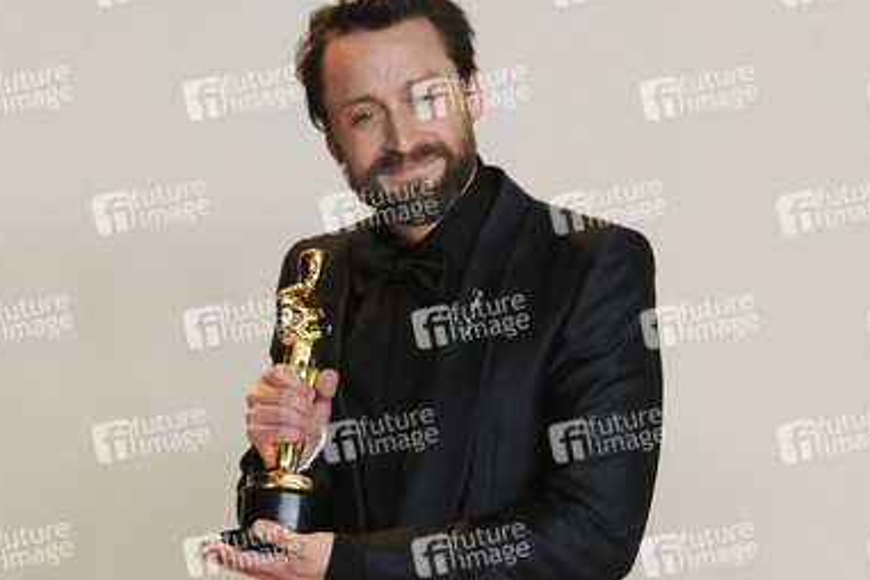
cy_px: 265
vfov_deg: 7.5
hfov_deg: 11.2
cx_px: 409
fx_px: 4422
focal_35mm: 183
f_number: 5.6
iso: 2000
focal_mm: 155
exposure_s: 1/160
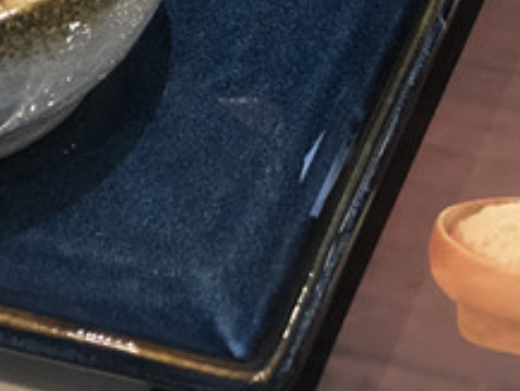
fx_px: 2766
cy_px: -224
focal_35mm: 184
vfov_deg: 7.9
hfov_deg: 10.7
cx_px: 443
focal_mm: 6.6
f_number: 2.8
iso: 100
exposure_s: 1/33
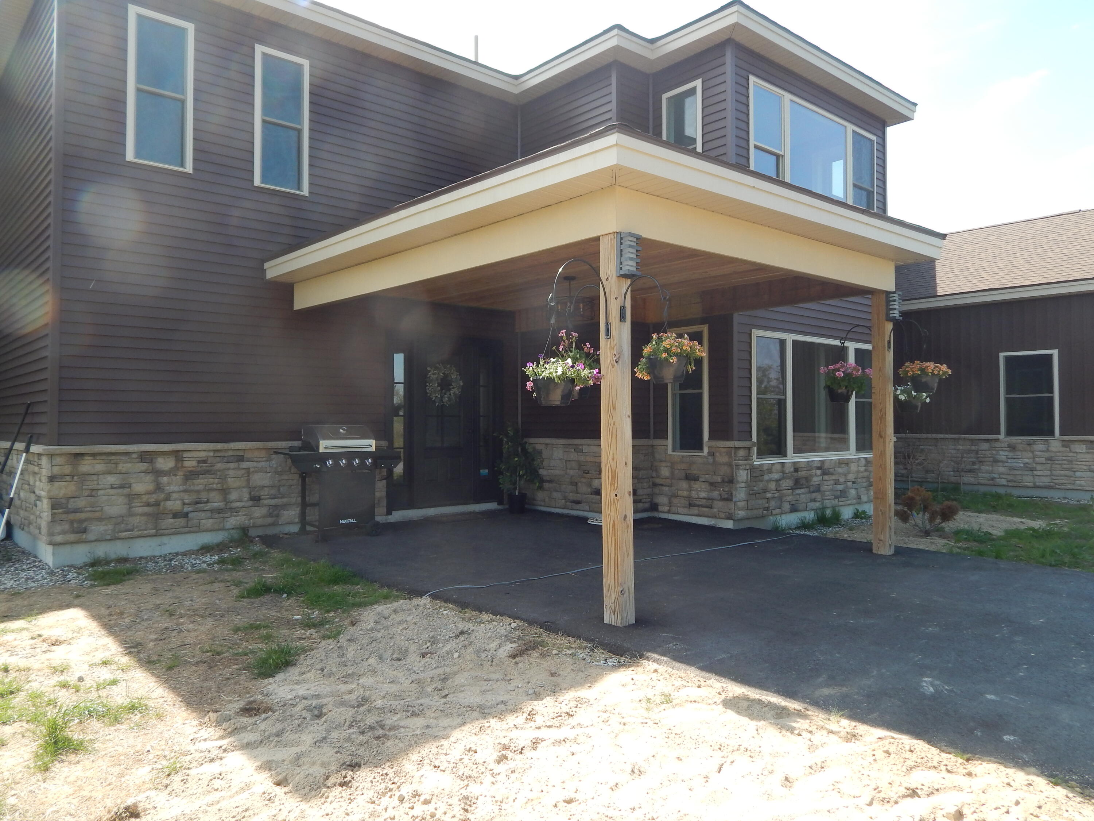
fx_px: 790
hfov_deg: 69.4
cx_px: 547
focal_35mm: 25
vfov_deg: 54.9
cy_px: 410
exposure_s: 1/500
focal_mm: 4.5
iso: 125
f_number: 3.1
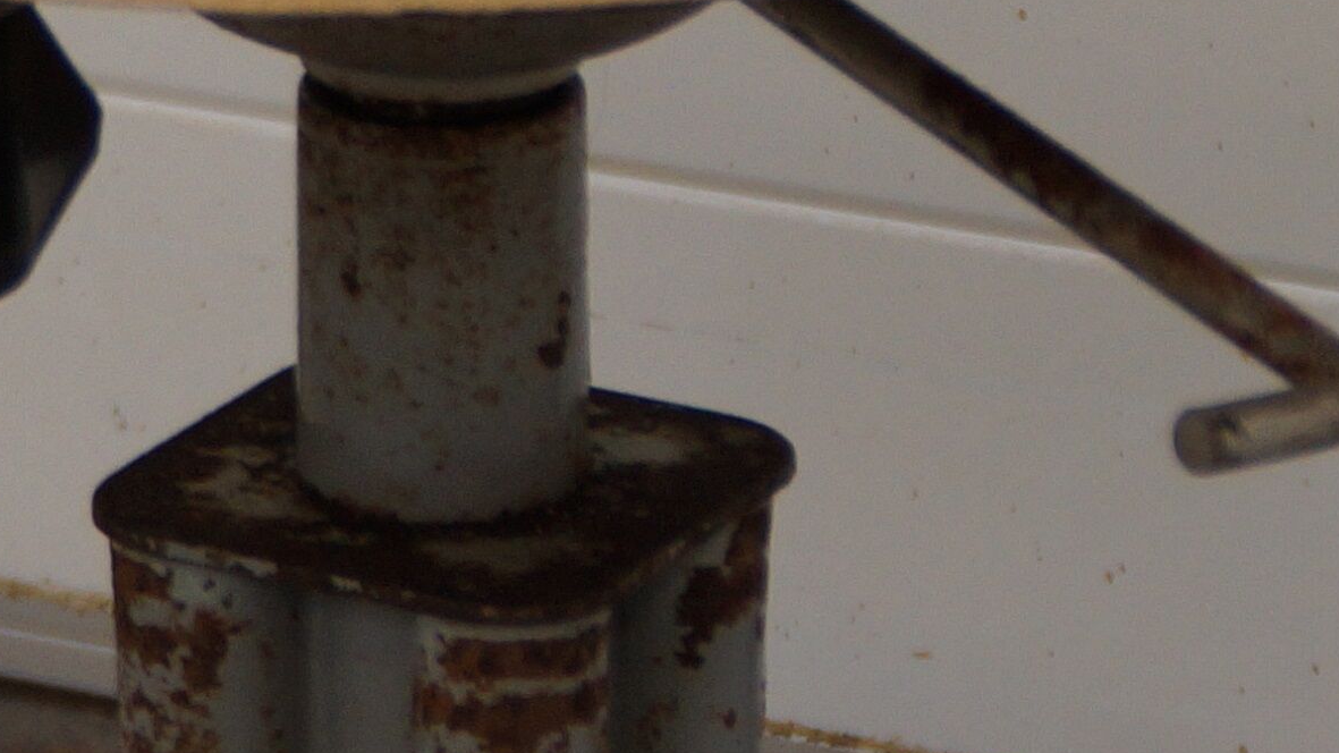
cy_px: -660
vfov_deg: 4.8
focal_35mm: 251
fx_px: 8925
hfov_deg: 8.5
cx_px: -109
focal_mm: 35
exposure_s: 1/60
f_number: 4.5
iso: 400
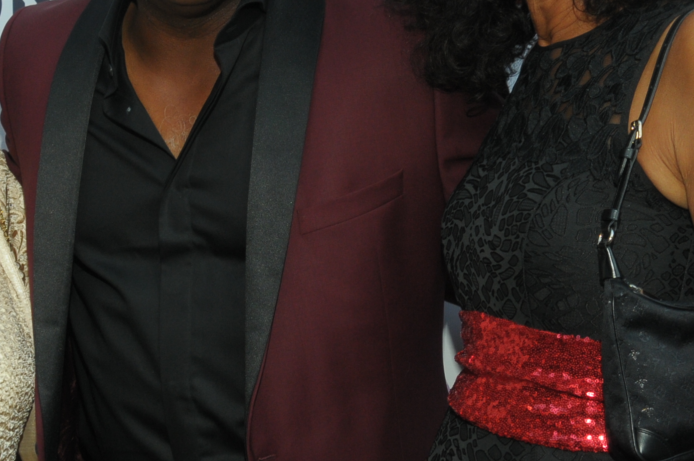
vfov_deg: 14.1
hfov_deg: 21.0
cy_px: 165
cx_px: 236
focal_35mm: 97
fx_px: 1868
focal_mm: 28
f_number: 8
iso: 400
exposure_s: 1/80
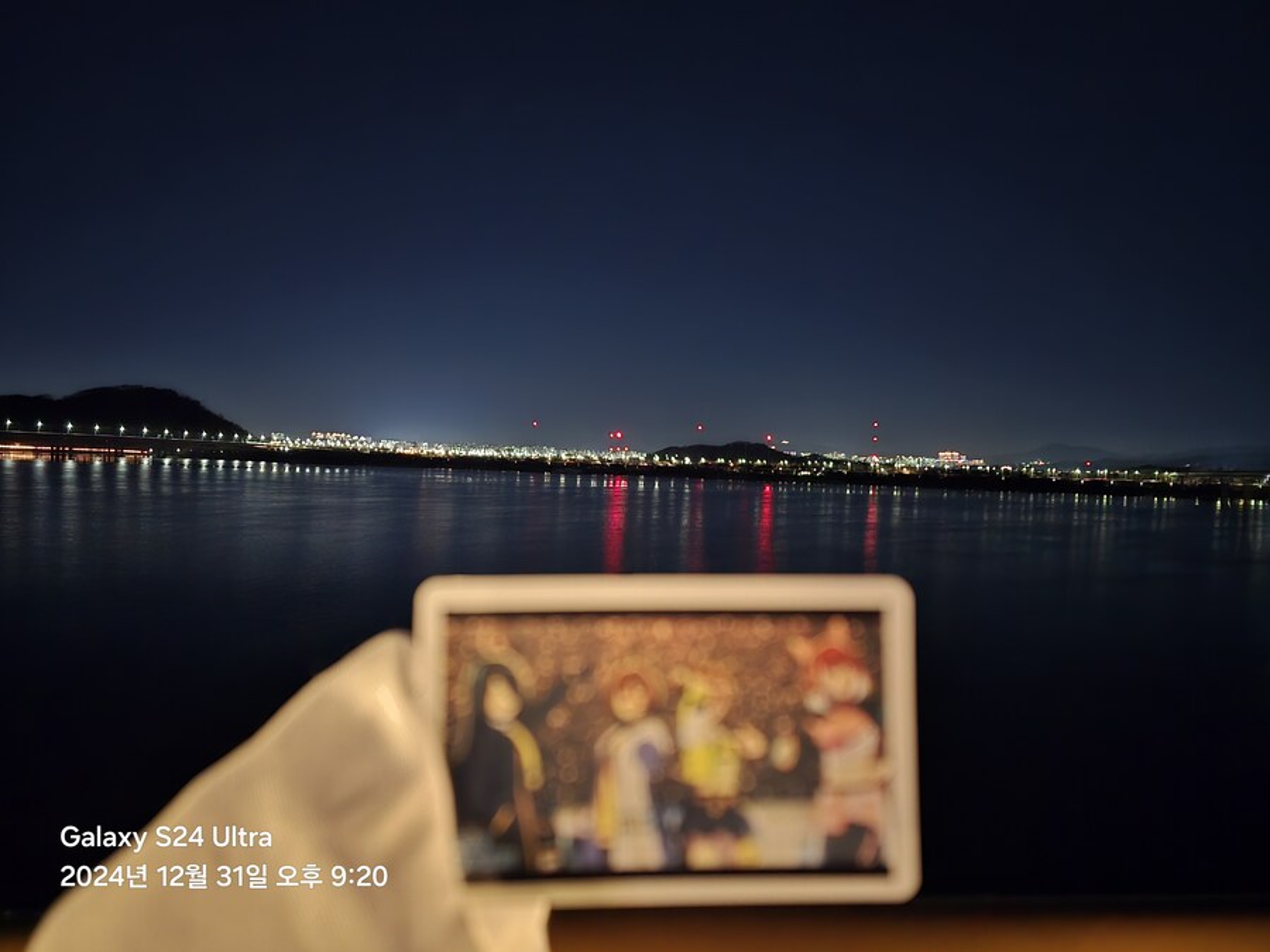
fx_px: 844
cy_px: 476
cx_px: 635
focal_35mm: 23
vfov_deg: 58.9
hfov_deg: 73.9
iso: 3200
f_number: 1.7
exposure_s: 1/15
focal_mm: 6.3
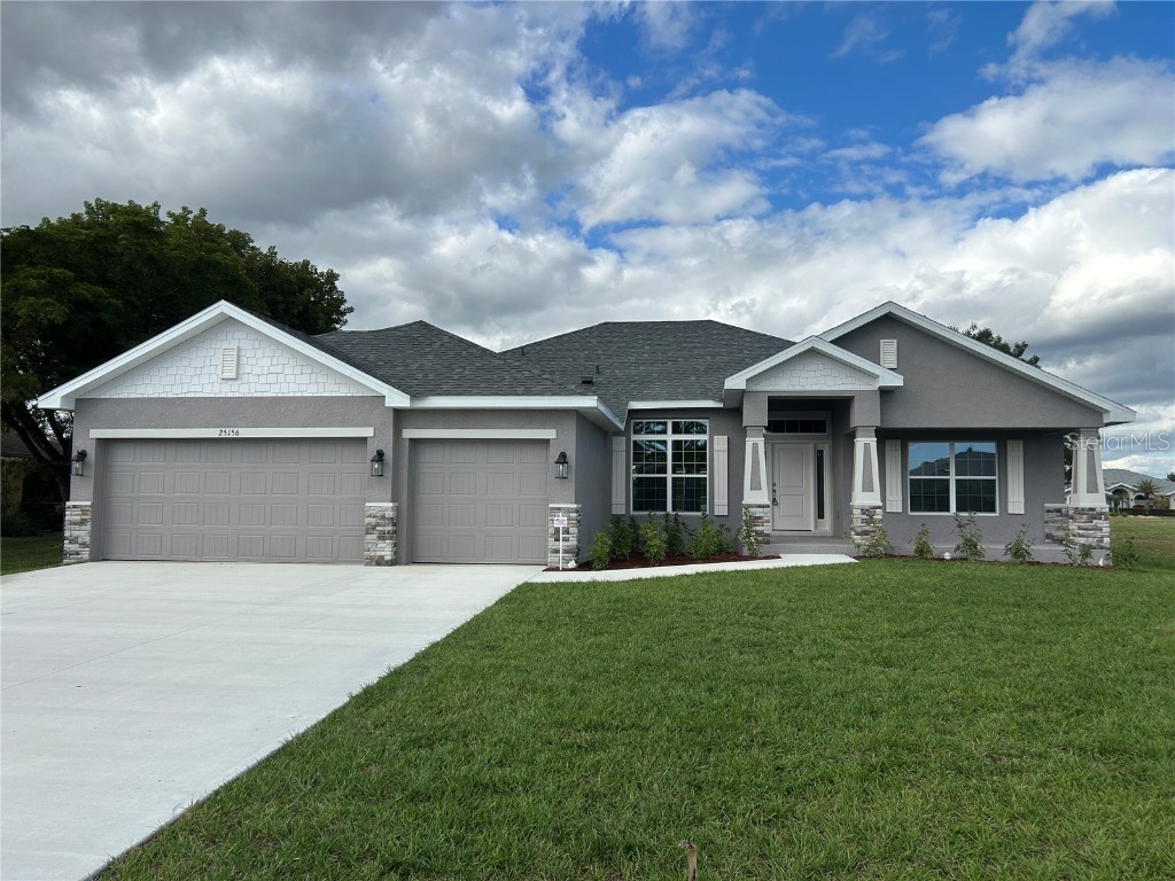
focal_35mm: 26
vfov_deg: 53.1
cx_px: 588
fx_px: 883
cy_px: 440
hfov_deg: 67.3
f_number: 1.5
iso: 50
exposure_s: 1/3356
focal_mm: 5.7
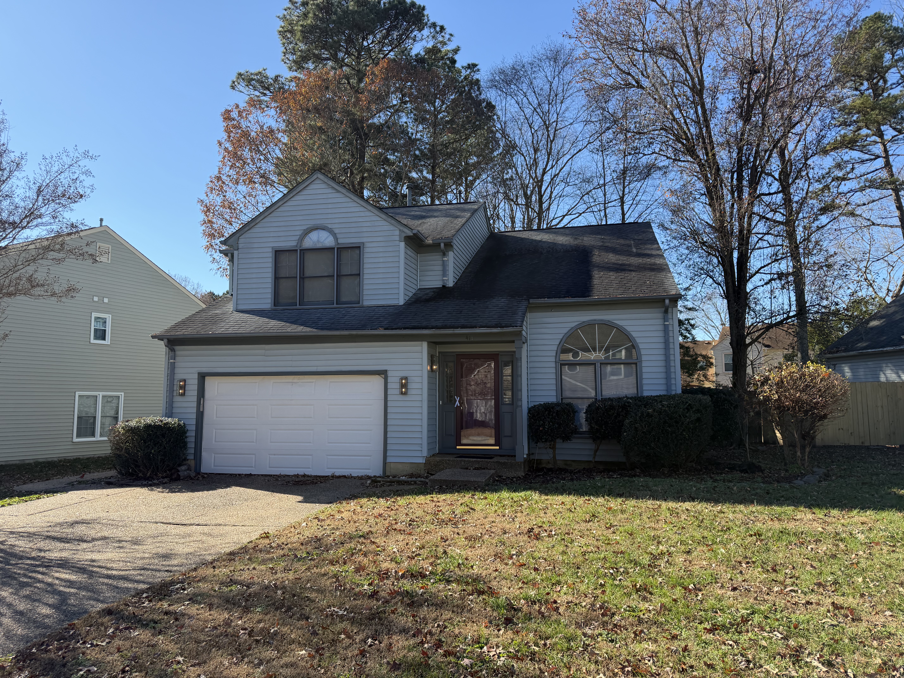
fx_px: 627
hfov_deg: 71.6
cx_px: 452
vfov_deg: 56.8
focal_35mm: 24
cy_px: 339
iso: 100
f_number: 1.78
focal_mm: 6.76
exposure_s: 1/2703
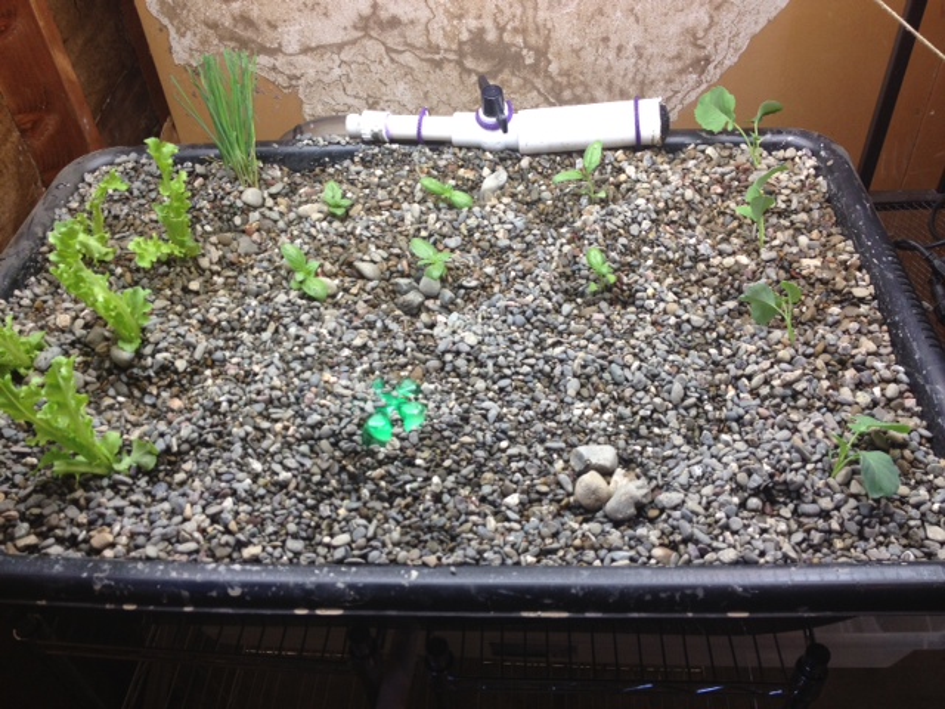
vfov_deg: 40.7
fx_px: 955
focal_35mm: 35
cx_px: 472
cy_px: 354
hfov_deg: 52.6
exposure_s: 1/120
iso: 80
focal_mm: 4.28
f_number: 2.4
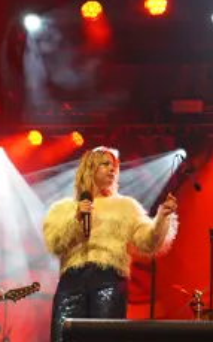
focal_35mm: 89
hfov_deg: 14.6
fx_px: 827
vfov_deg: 23.3
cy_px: 193
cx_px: 156
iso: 800
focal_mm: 50
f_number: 4
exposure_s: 1/160
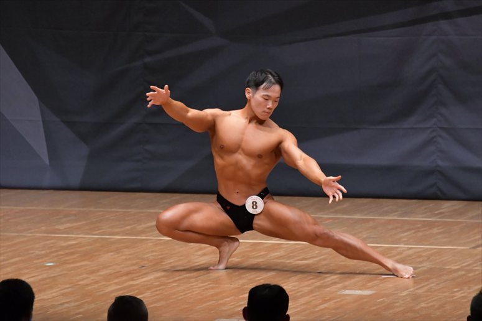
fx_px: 4617
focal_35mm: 345
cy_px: 160
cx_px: 241
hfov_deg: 6.0
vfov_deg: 4.0
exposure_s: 1/400
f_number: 5.6
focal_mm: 230
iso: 6400
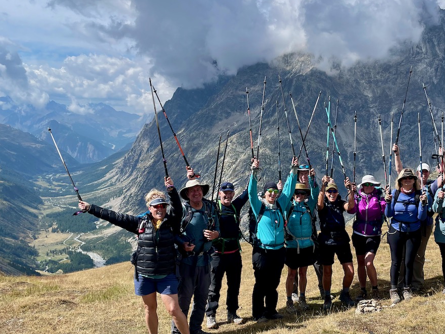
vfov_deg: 37.7
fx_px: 489
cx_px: 292
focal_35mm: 38
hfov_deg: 48.3
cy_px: 177
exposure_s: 1/3509
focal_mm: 4.2
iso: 32
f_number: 1.6
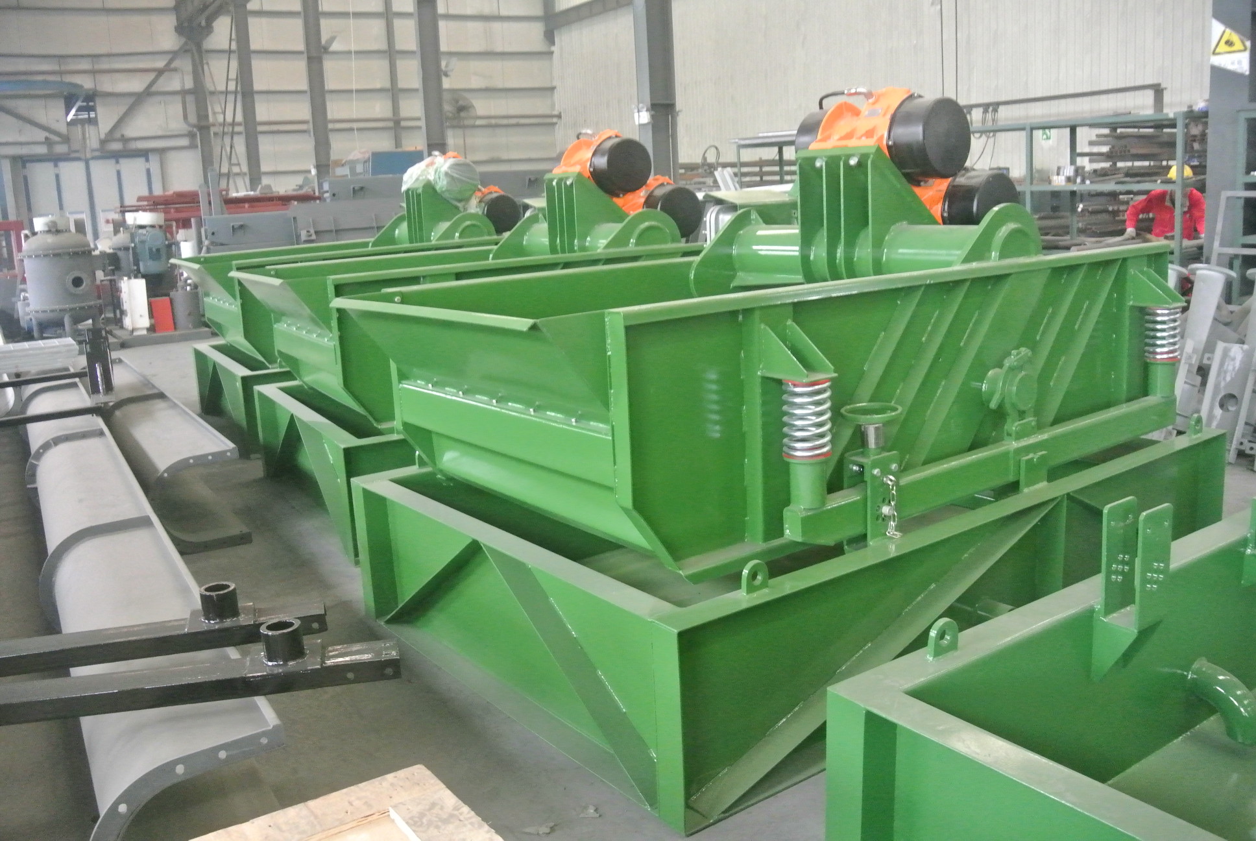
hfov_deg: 63.6
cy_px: 420
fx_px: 1013
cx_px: 628
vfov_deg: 45.1
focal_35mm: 29
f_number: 3.5
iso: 3200
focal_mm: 11
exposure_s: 1/50
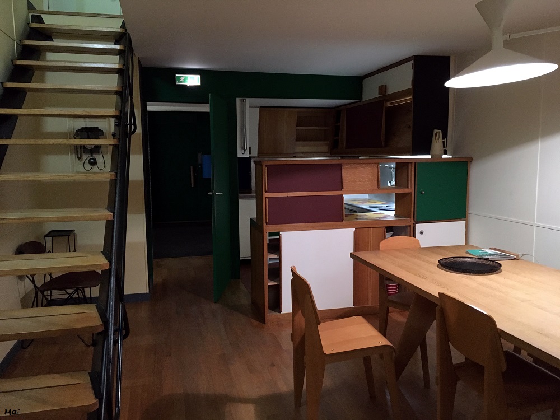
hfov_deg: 61.7
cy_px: 210
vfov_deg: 48.2
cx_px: 280
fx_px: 469
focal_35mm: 29
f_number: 2.2
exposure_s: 1/17
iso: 200
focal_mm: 4.15
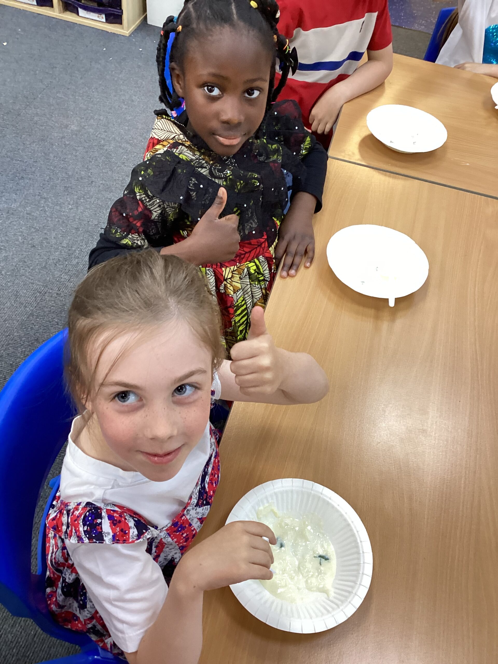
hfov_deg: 45.4
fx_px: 595
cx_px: 249
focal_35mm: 31
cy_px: 332
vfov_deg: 58.4
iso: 160
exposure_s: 1/50
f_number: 2.4
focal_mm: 3.3
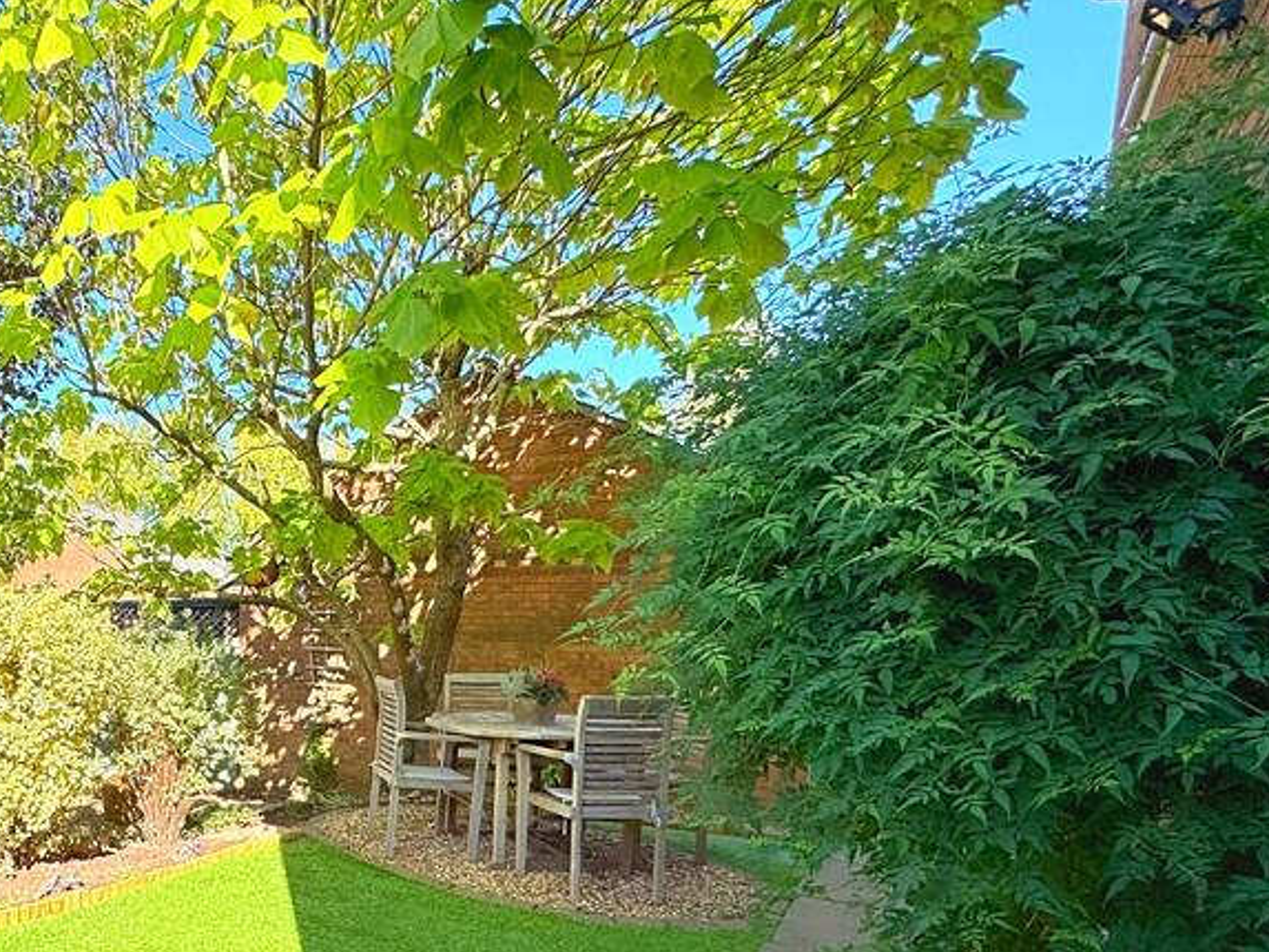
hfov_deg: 59.8
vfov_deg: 52.3
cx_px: 146
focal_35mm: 25
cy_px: 722
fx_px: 917
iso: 40
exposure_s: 1/552
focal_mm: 2.22
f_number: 2.2
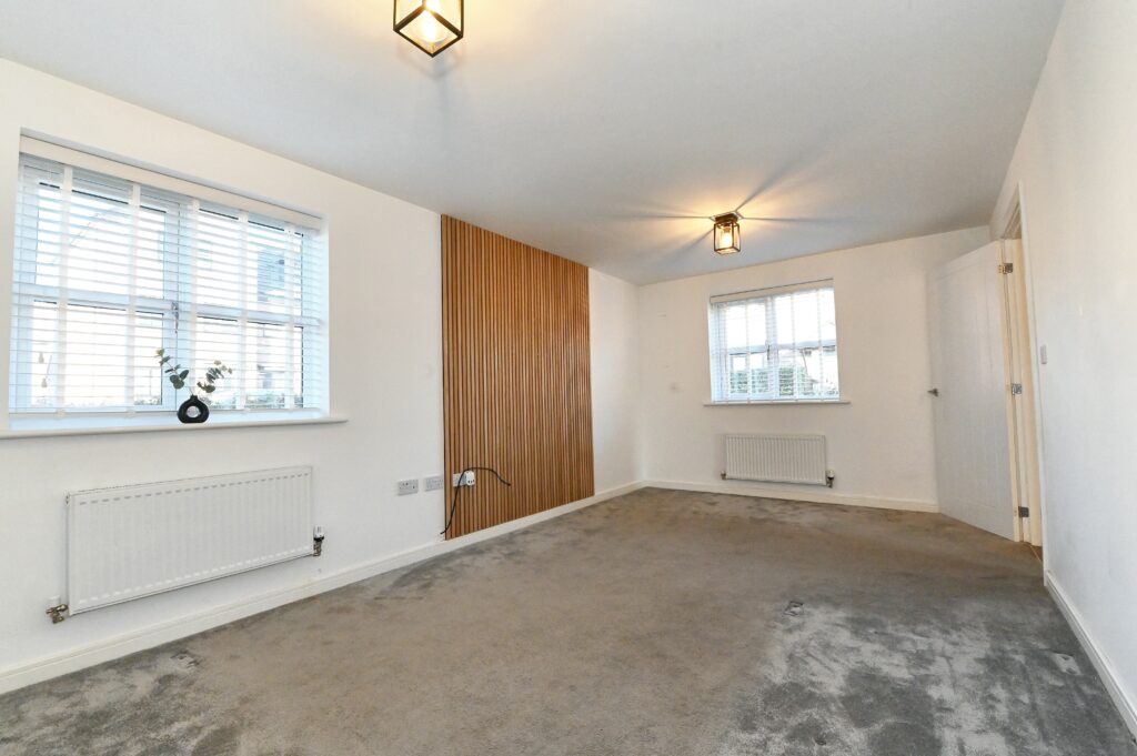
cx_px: 568
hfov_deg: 100.4
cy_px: 378
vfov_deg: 77.2
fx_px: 473
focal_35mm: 15
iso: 6400
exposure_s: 1/200
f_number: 10
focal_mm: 15
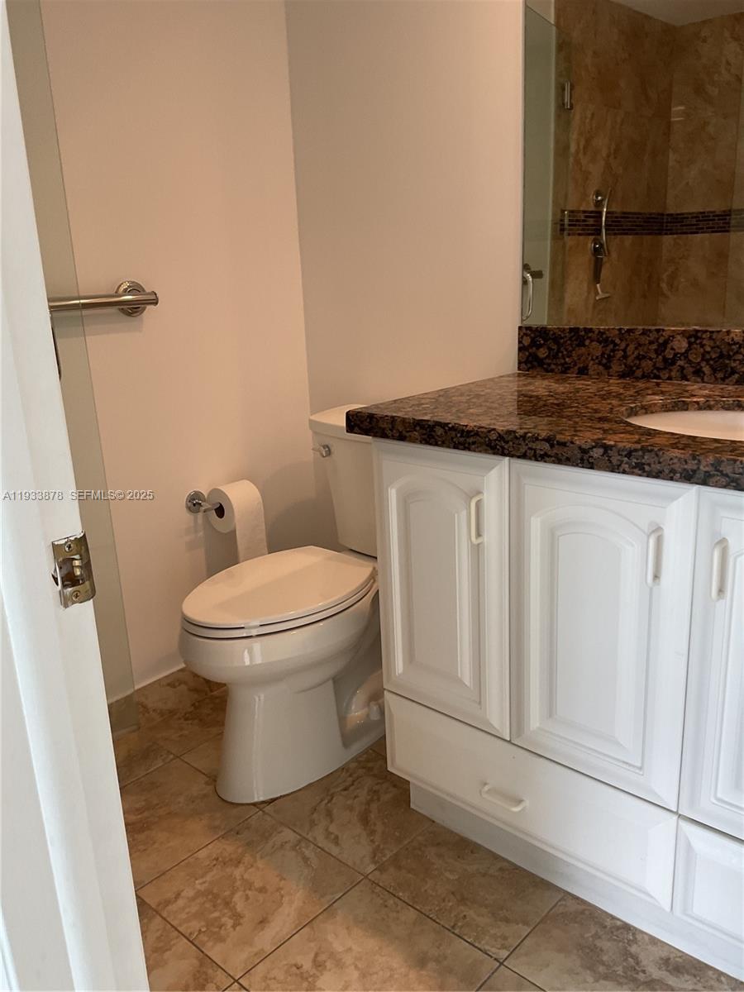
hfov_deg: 48.2
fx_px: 831
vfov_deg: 61.7
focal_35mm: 29
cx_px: 372
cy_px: 496
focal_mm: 3
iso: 64
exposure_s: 1/120
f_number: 1.8
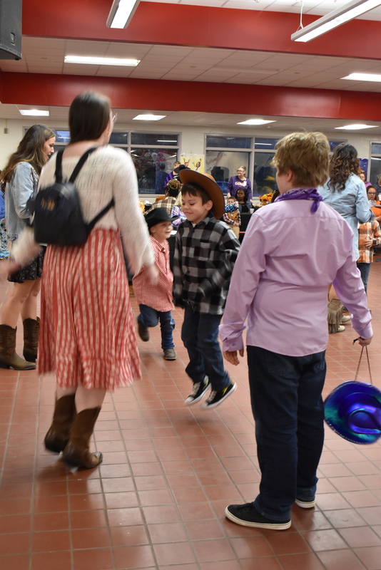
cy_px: 285
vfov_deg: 47.9
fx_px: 642
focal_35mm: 40
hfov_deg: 33.0
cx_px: 190
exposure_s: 1/40
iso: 1250
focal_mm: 27
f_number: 7.1
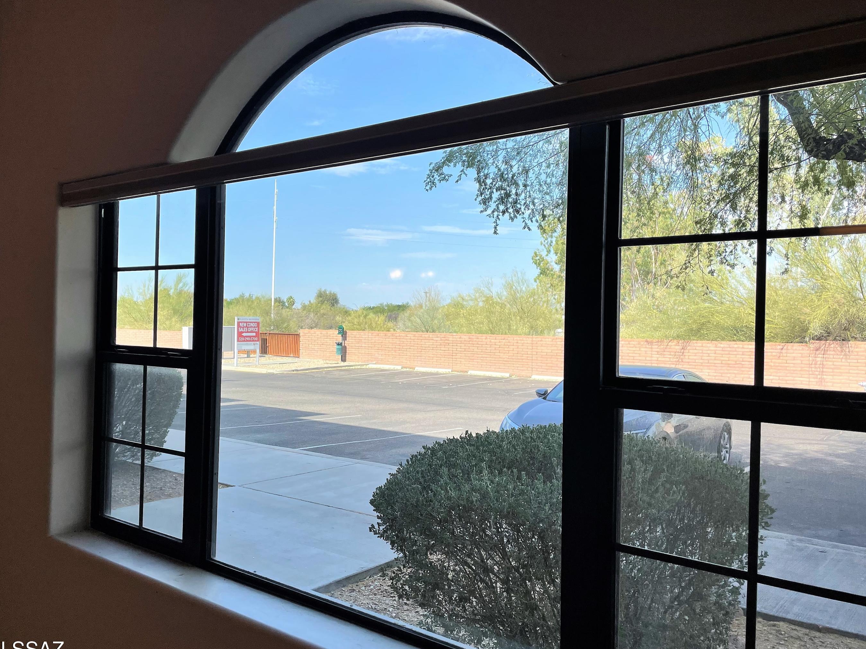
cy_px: 319
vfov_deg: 48.2
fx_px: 725
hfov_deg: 61.6
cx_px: 400
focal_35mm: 29
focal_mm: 4.2
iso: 32
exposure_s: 1/1335
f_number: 1.6
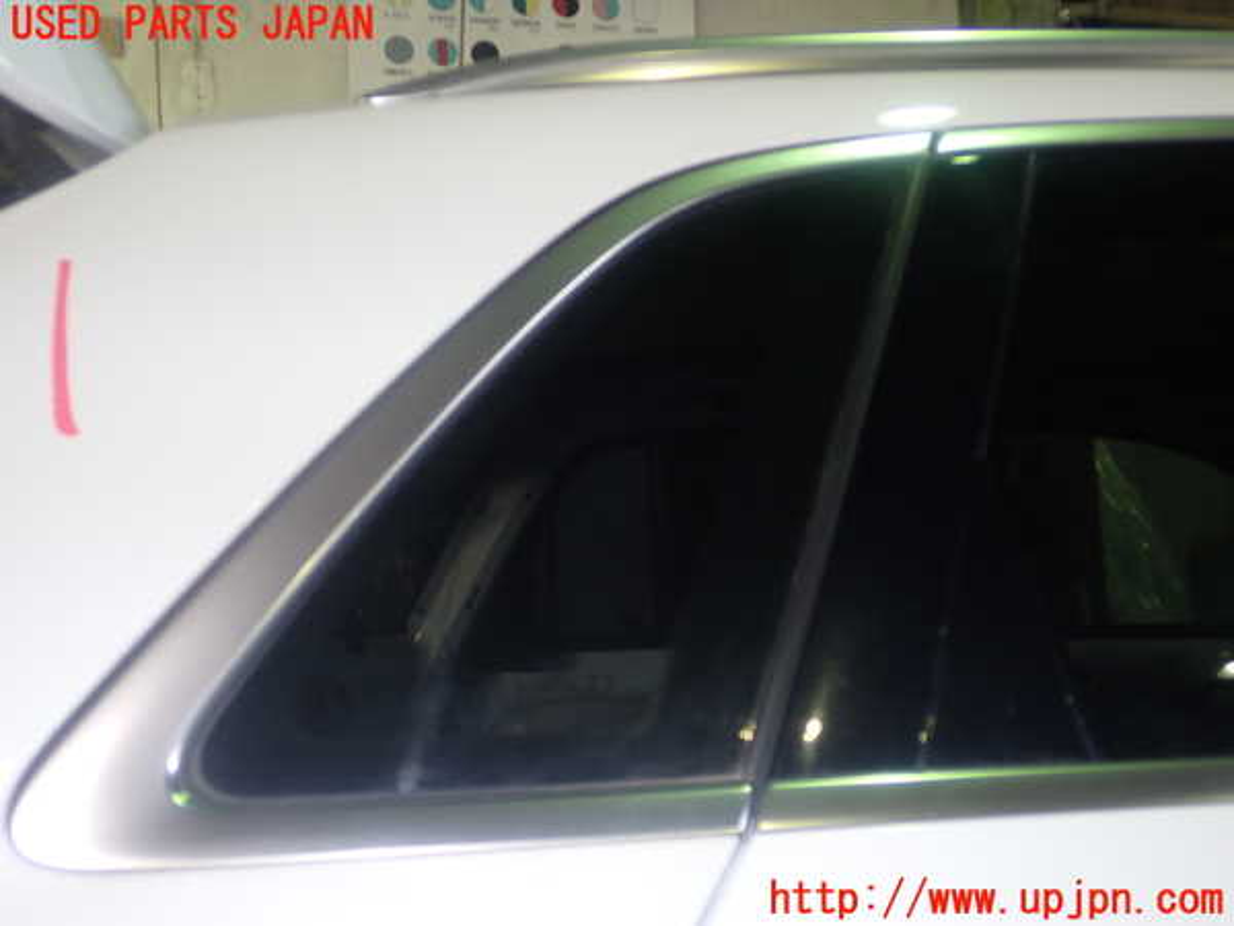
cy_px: 463
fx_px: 1283
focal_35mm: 36
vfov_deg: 39.7
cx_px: 617
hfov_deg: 51.4
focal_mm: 6.37
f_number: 2.5
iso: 200
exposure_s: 1/40
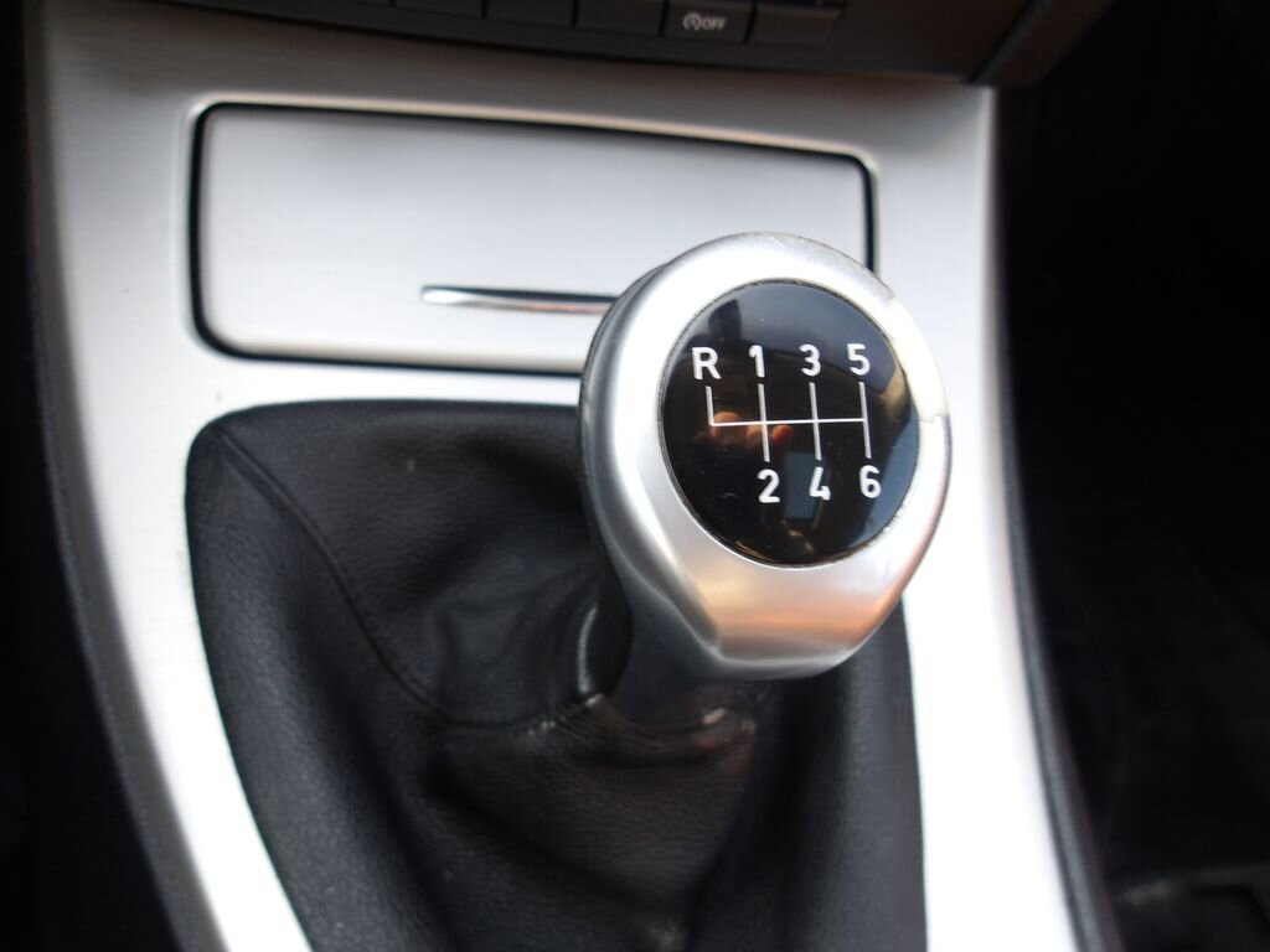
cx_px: 635
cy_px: 476
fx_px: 991
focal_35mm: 27
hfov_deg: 65.3
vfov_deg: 51.4
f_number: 3
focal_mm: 4.9
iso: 100
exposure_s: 1/55
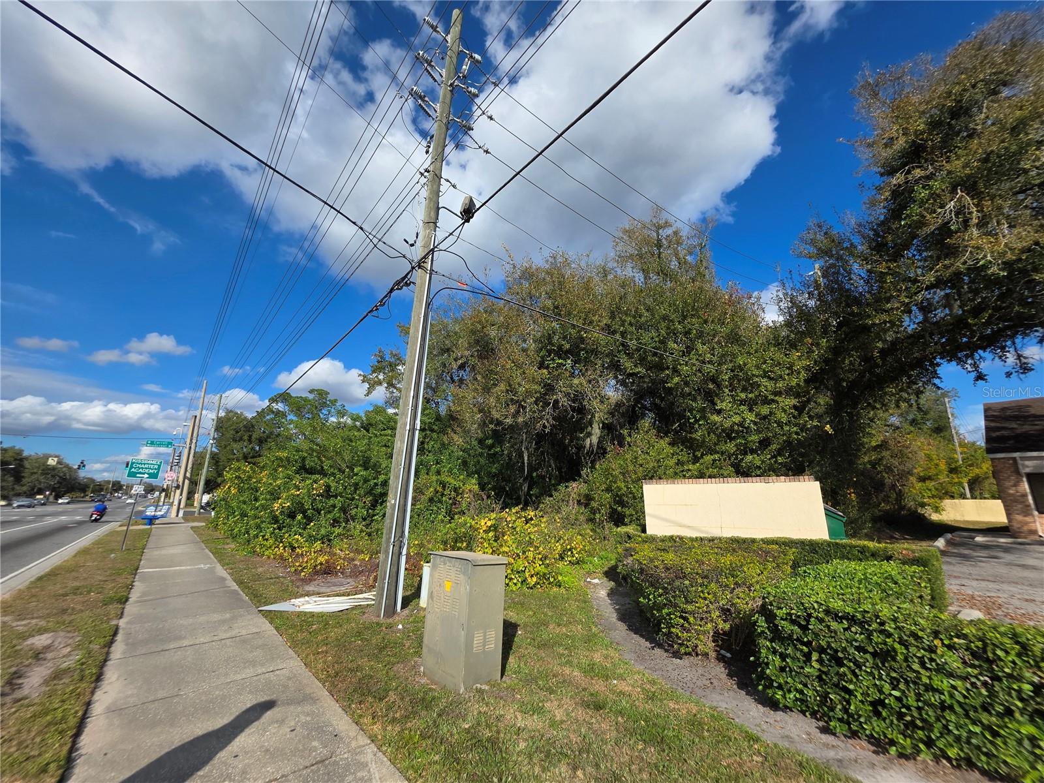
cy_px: 392
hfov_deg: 106.2
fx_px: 392
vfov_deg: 89.9
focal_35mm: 13
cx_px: 522
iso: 40
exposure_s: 1/2737
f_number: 1.9
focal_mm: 2.2
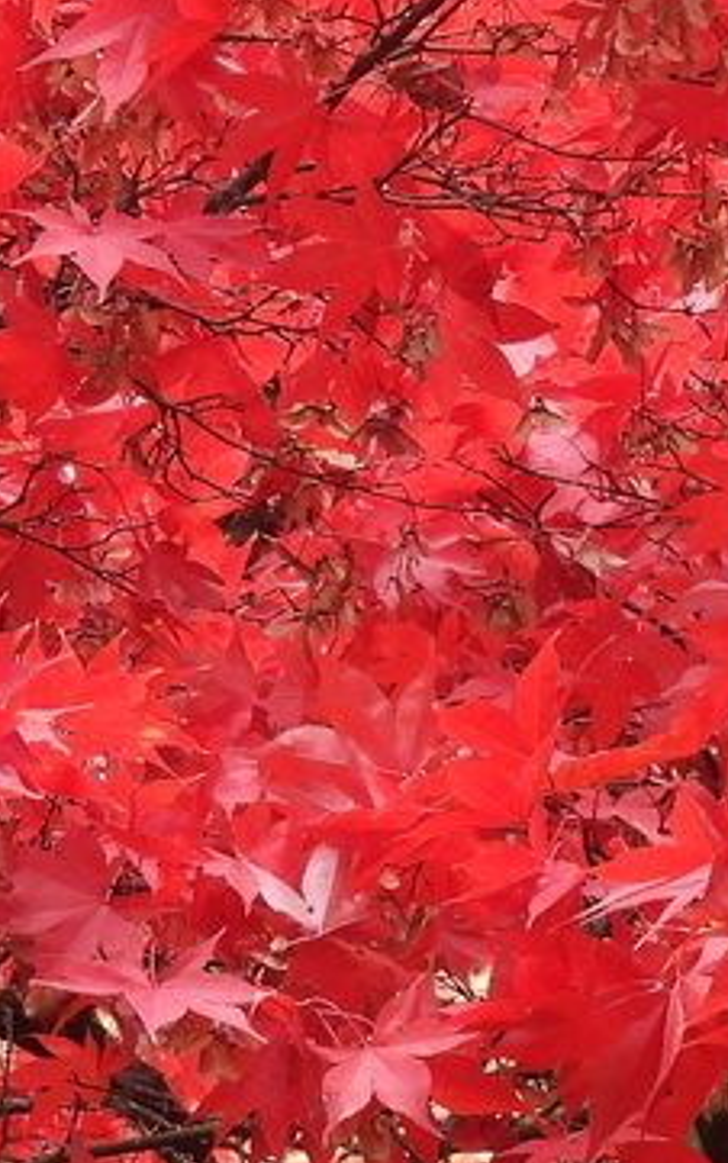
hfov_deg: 2.6
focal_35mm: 507
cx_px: 351
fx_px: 16075
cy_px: 838
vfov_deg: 4.1
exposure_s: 1/60
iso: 320
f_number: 4
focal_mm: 24.1
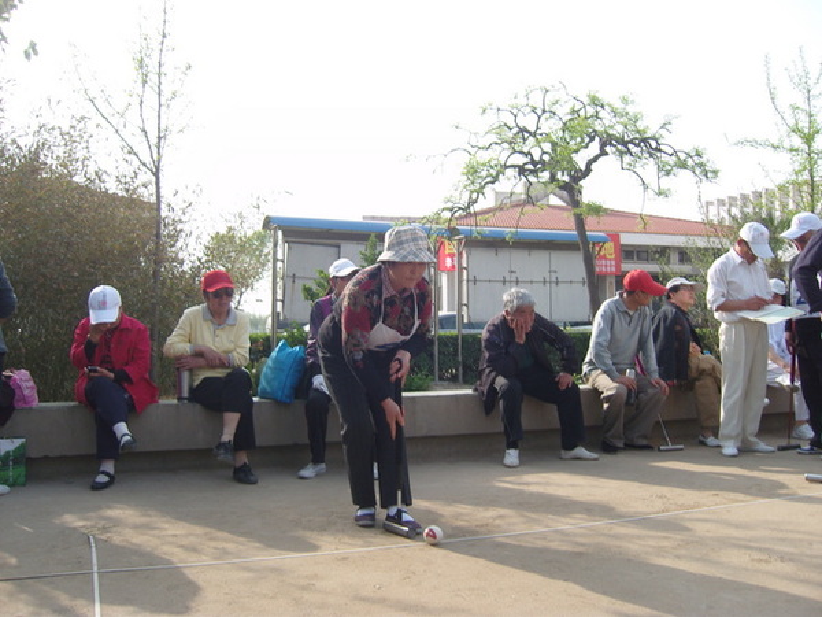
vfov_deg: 41.8
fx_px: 807
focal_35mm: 34
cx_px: 411
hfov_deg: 54.0
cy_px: 308
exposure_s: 1/125
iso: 100
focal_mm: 7.3
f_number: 7
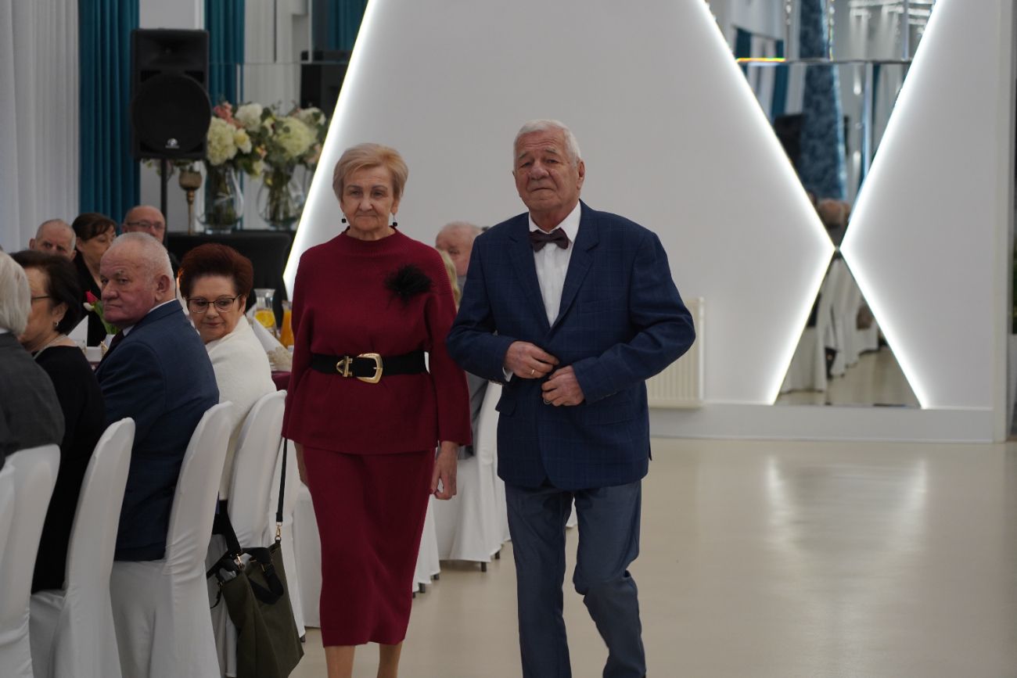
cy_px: 339
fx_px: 2966
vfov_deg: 13.0
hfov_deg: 19.5
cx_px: 508
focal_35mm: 105
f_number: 4
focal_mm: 105
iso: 1000
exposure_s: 1/125
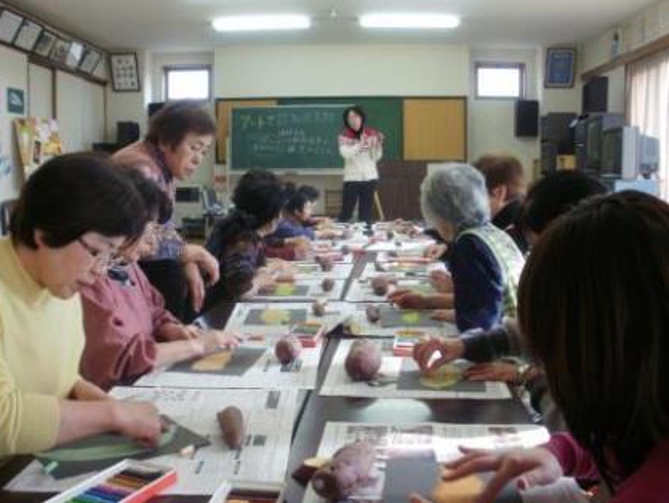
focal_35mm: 37
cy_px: 246
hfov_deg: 50.1
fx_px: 715
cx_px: 328
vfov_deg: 38.7
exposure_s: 1/30
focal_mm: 6.3
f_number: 3.5
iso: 100
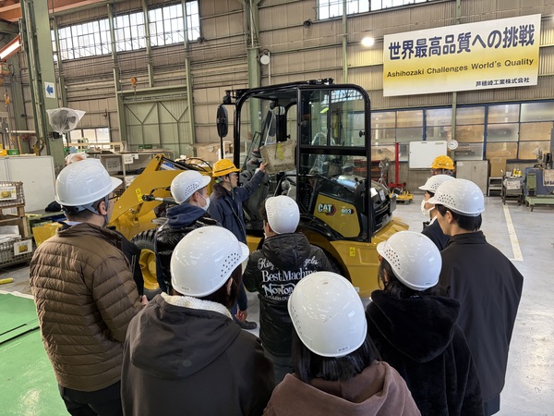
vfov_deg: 53.1
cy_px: 208
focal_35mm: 26
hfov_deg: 67.3
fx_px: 416
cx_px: 277
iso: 125
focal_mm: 5.96
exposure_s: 1/122
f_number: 1.6
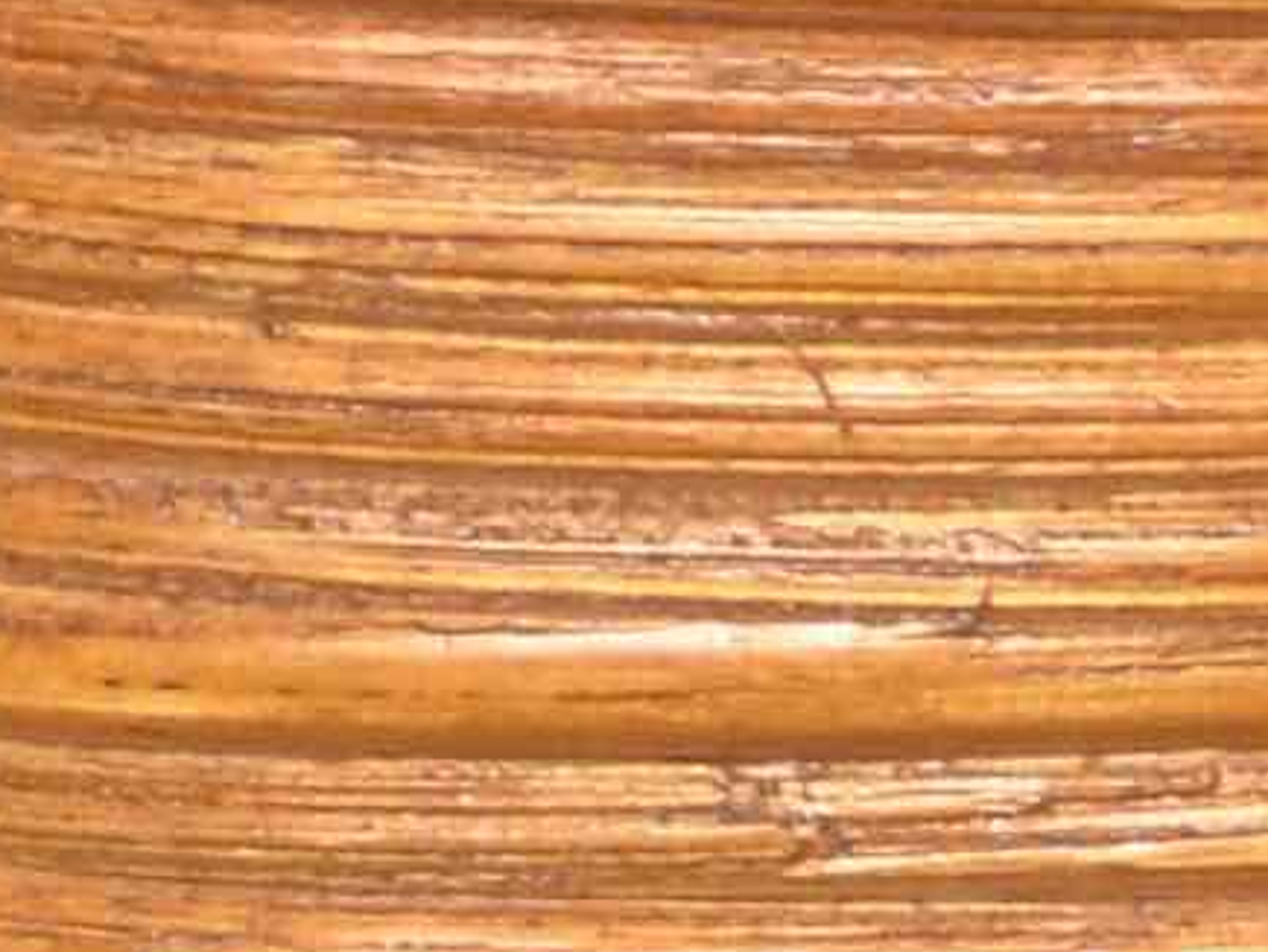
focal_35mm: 1274
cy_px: 2348
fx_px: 46693
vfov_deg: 1.2
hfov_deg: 1.5
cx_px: 3611
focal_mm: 78
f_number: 5.6
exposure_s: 1/160
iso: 640
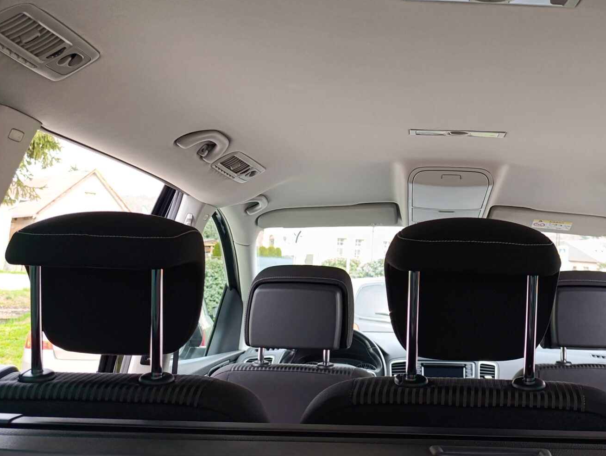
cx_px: 433
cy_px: 103
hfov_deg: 41.1
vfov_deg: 31.6
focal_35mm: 45
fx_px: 789
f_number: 1.6
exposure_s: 1/100
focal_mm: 6.14
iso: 200
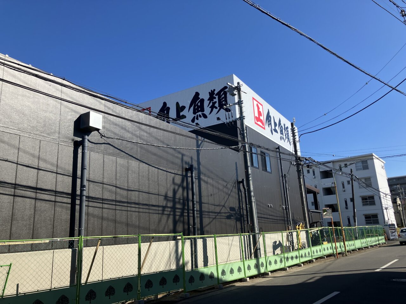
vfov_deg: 49.7
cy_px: 152
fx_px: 328
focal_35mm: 28
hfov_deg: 63.4
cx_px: 203
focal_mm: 3.99
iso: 32
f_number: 1.8
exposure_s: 1/1946
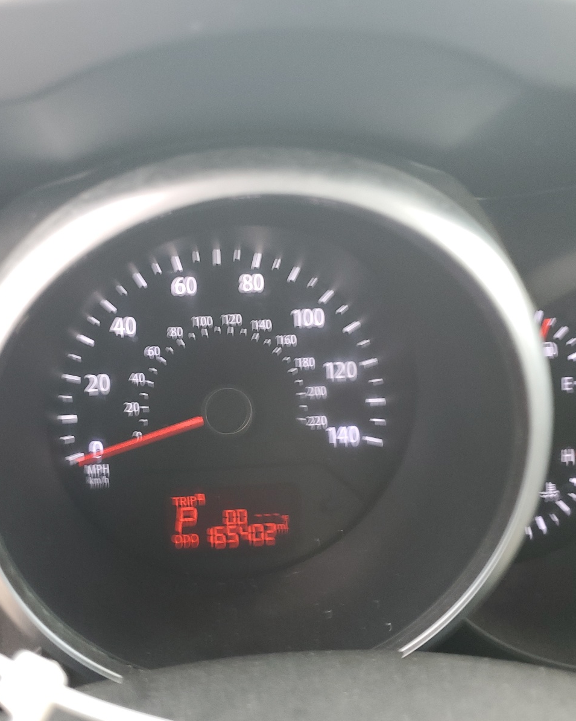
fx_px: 725
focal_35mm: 34
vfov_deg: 52.8
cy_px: 360
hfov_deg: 43.1
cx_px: 228
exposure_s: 1/60.2
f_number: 1.5
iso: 73
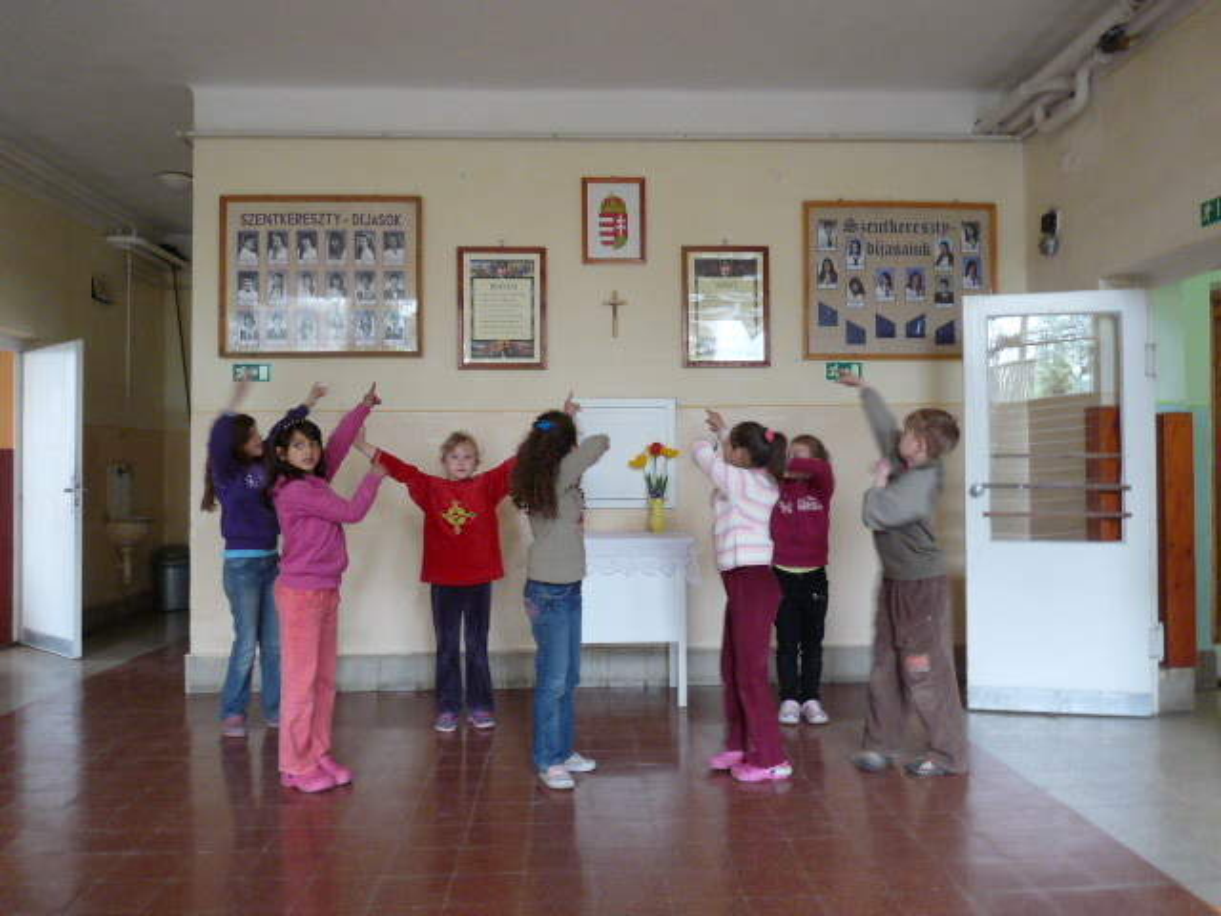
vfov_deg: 51.4
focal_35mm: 27
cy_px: 458
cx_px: 610
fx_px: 952
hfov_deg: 65.3
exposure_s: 1/15
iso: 400
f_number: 2.8
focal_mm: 4.8
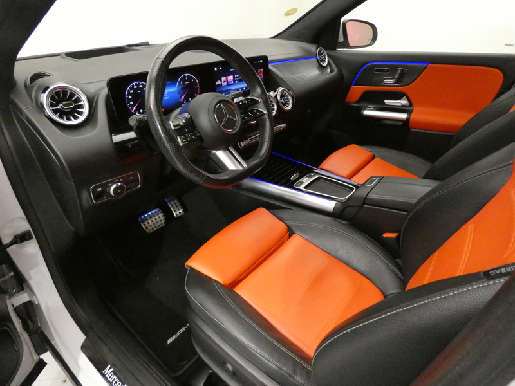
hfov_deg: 81.7
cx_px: 258
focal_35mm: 20
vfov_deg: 66.0
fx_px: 298
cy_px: 193
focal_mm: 3.6
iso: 1600
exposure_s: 1/30
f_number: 2.8
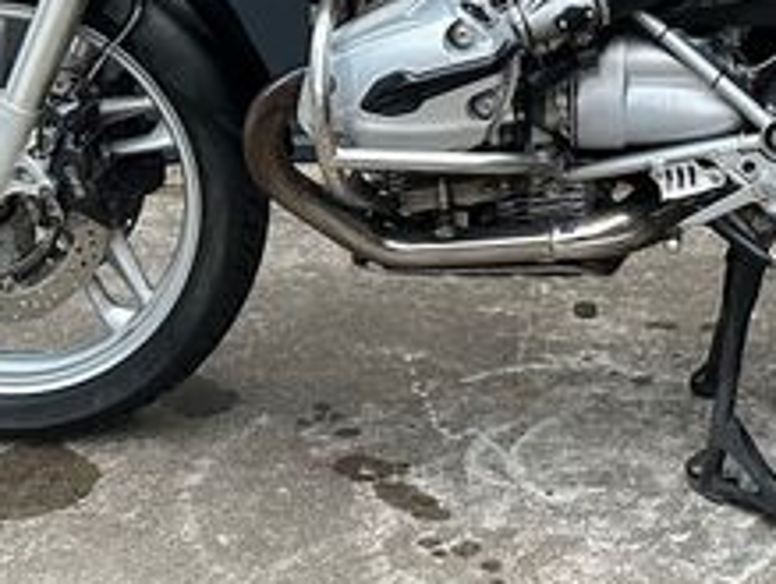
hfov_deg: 27.1
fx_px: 1572
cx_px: 638
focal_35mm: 70
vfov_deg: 19.4
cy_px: -188
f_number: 1.78
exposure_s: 1/60
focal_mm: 6.86
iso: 800
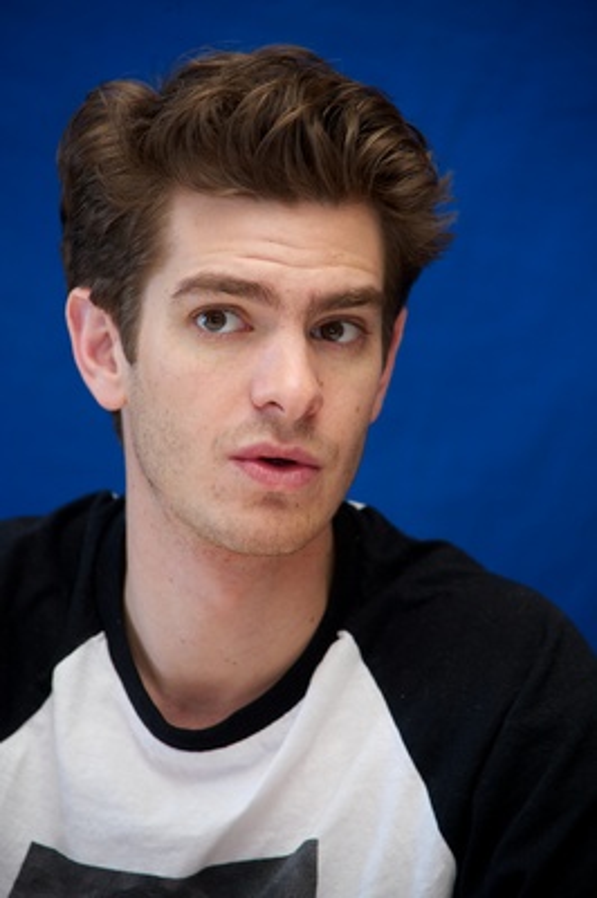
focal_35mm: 200
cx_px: 298
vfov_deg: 10.3
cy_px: 449
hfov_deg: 6.9
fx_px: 4983
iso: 800
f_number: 5.6
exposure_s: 1/60
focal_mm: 200
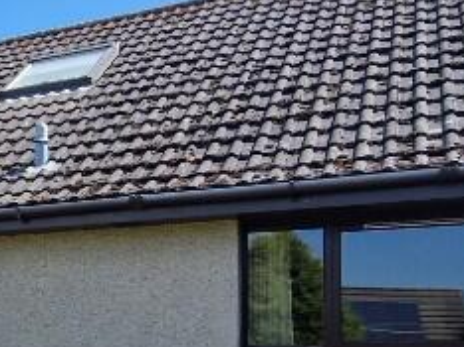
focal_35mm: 57
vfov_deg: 24.5
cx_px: -109
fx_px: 763
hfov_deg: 28.8
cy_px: 345
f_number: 2.2
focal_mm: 2.2
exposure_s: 1/1252
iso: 50
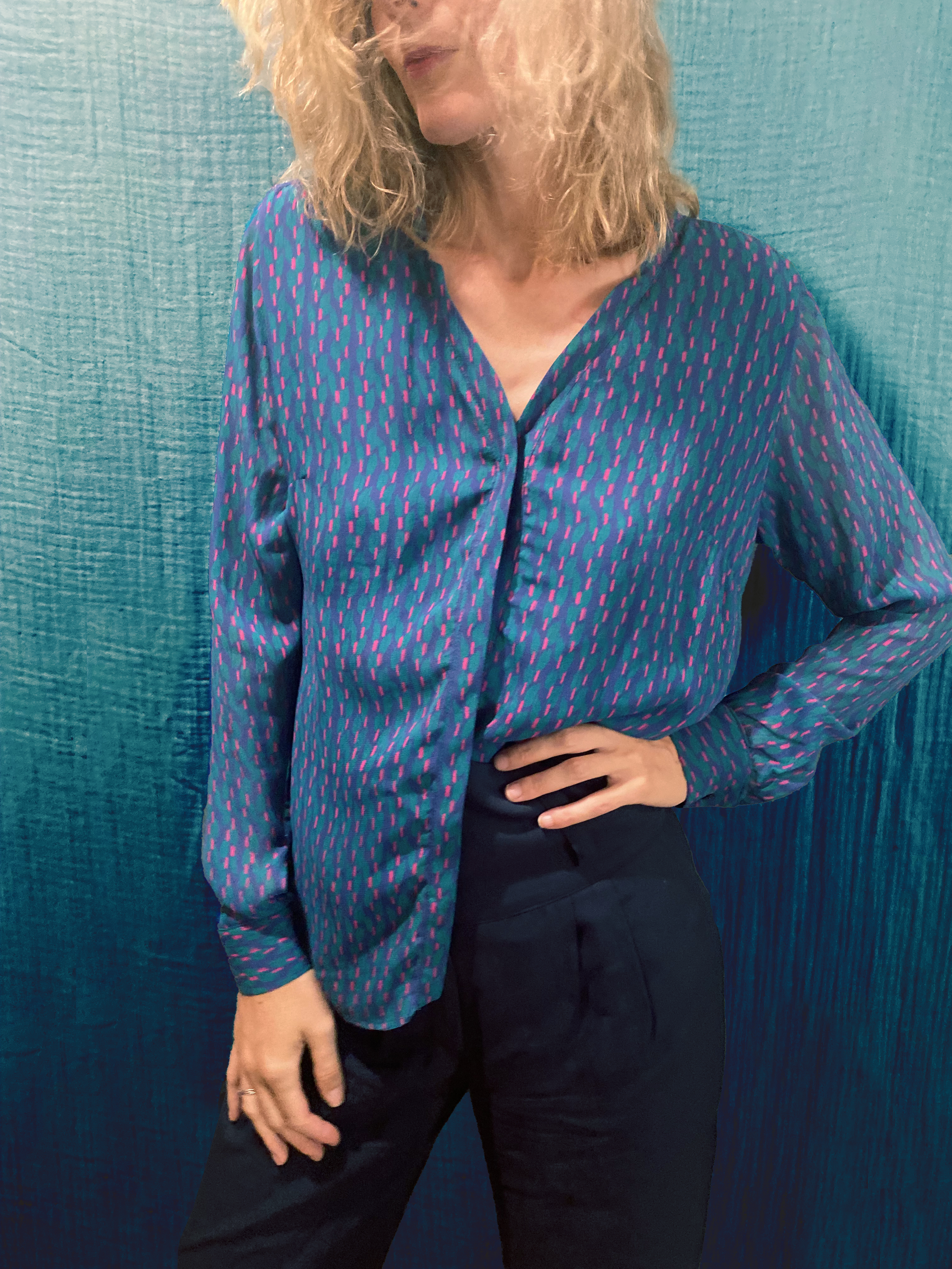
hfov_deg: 53.1
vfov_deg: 67.3
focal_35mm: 26
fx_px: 953
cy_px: 634
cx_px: 476
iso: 640
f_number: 1.8
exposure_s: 1/30
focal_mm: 4.25
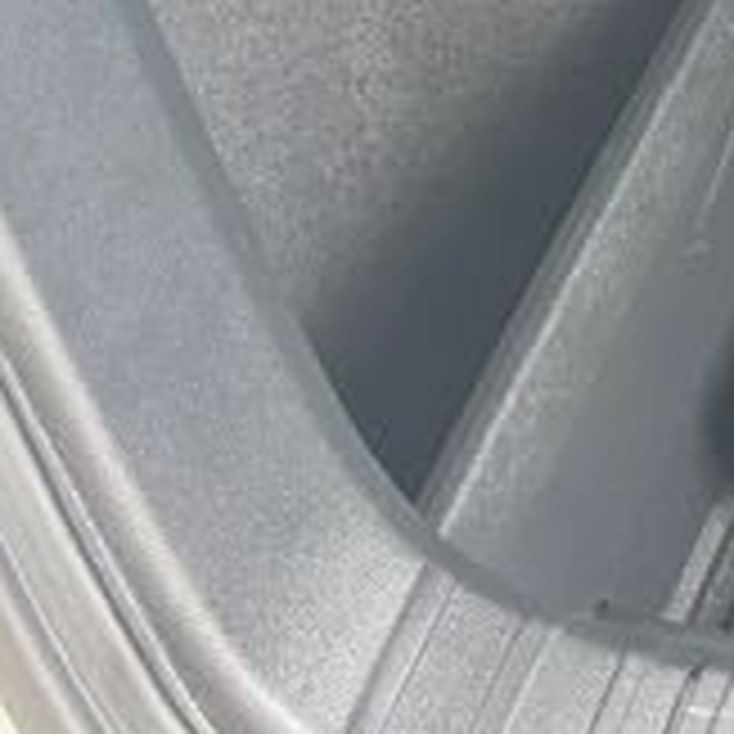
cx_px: 2265
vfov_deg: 11.9
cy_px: -662
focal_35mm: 133
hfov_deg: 9.7
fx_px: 3191
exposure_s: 1/60
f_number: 1.78
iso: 500
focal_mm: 6.76
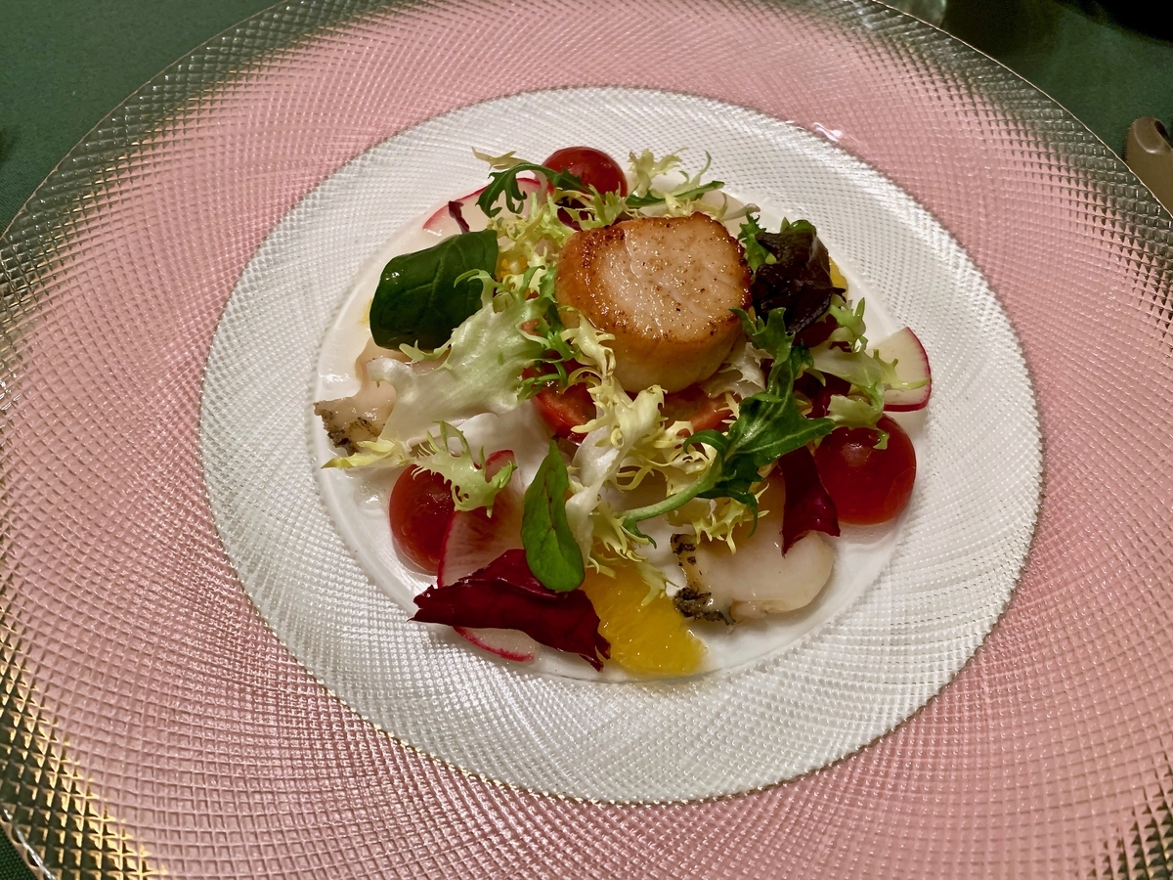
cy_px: 440
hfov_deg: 67.3
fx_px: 881
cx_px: 586
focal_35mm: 26
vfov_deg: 53.1
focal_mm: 4.25
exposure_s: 1/50
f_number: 1.8
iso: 200
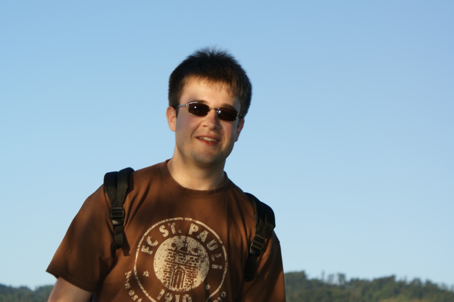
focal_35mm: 123
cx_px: 192
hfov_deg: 16.7
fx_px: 1549
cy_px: 126
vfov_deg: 11.1
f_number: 7.1
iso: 100
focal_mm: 70
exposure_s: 1/160
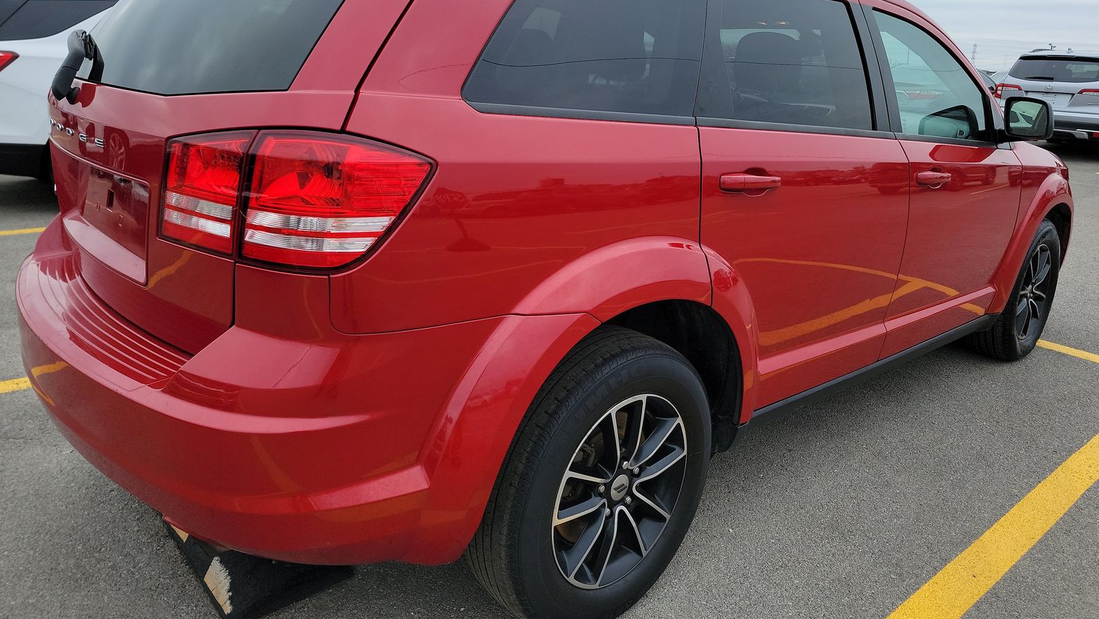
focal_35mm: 27
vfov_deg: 42.4
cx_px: 554
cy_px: 209
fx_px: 787
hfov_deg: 69.8
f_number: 1.8
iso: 50
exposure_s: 1/190
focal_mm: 6.7
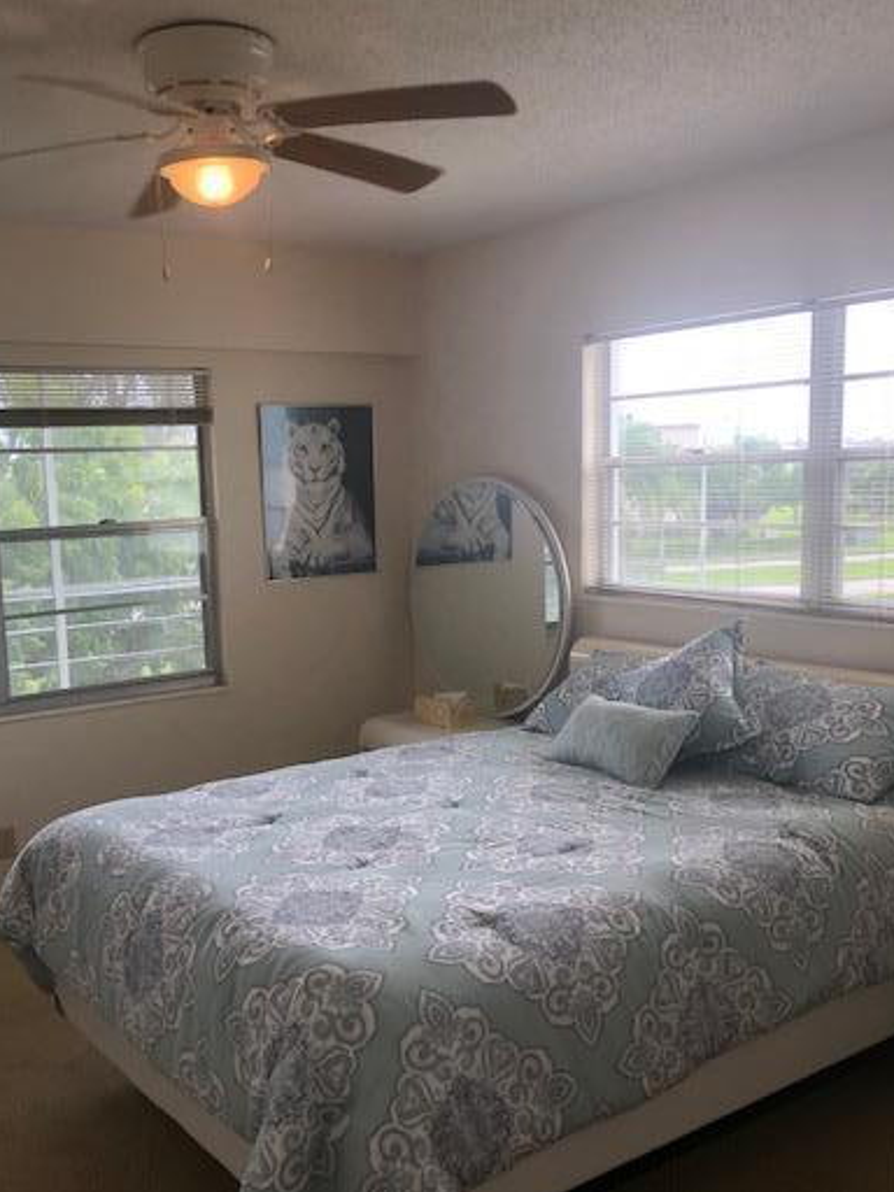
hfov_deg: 40.5
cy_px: 650
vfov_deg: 52.6
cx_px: 347
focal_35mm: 35
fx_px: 1205
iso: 32
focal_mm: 3.99
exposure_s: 1/120
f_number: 1.8
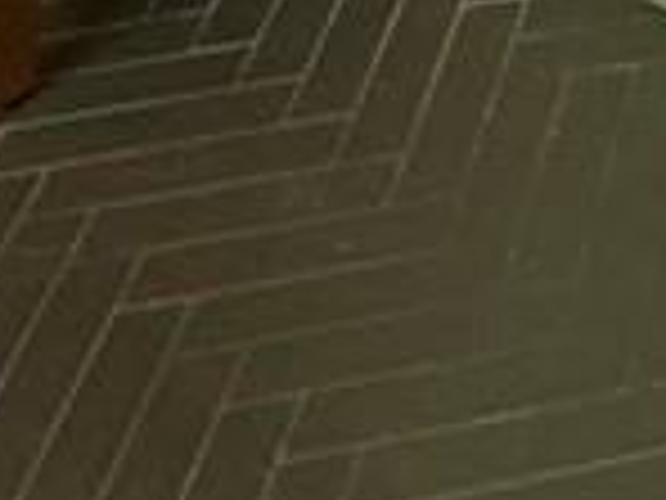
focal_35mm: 97
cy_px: -1092
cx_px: 1732
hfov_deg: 13.1
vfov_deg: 10.1
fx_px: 1866
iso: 320
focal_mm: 2.22
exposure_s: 1/60
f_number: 2.2
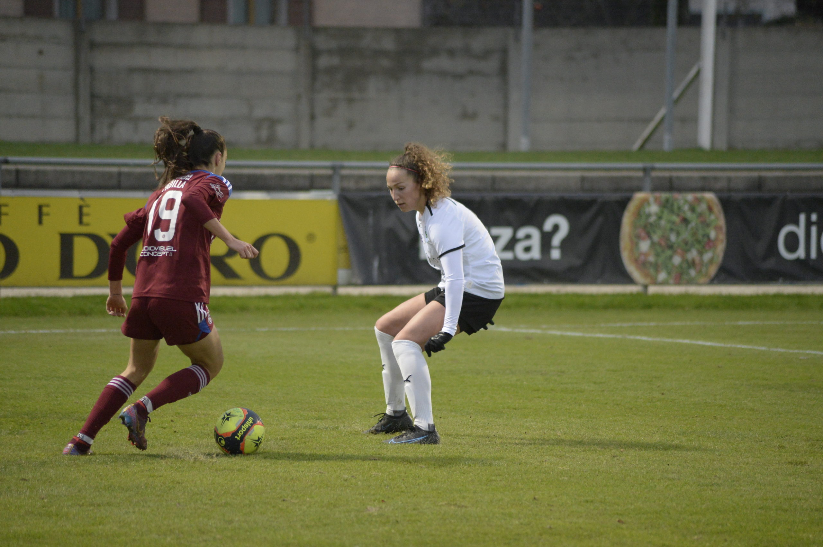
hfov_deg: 9.0
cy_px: 274
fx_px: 5252
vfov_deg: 6.0
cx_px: 412
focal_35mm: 230
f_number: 5
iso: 7200
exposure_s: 1/800
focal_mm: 230
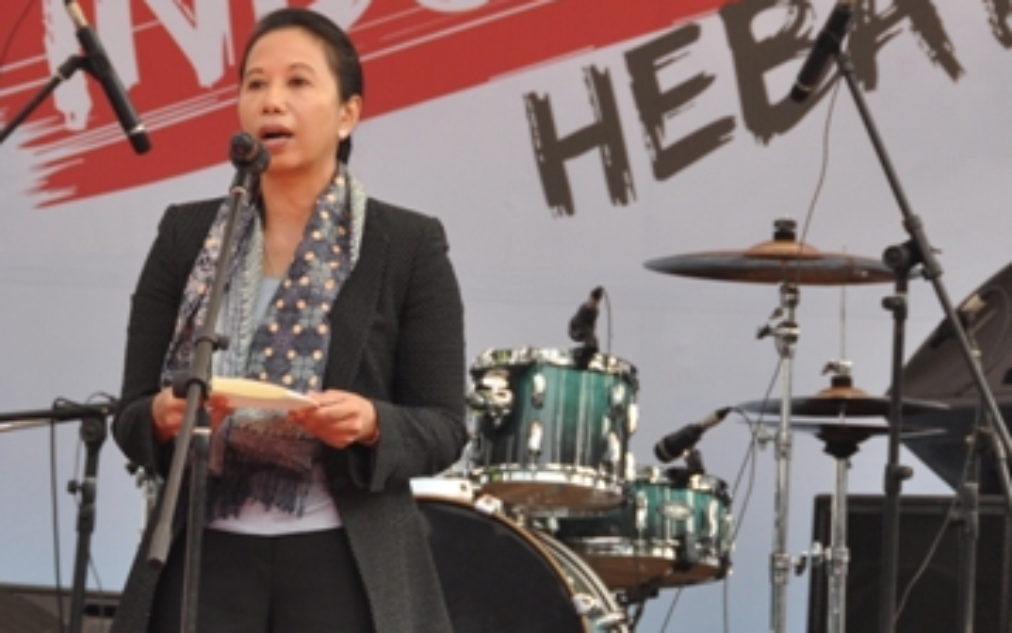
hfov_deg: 5.7
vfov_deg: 3.6
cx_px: 334
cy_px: 264
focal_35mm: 369
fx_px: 10178
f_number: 9
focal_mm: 135
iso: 400
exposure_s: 1/200
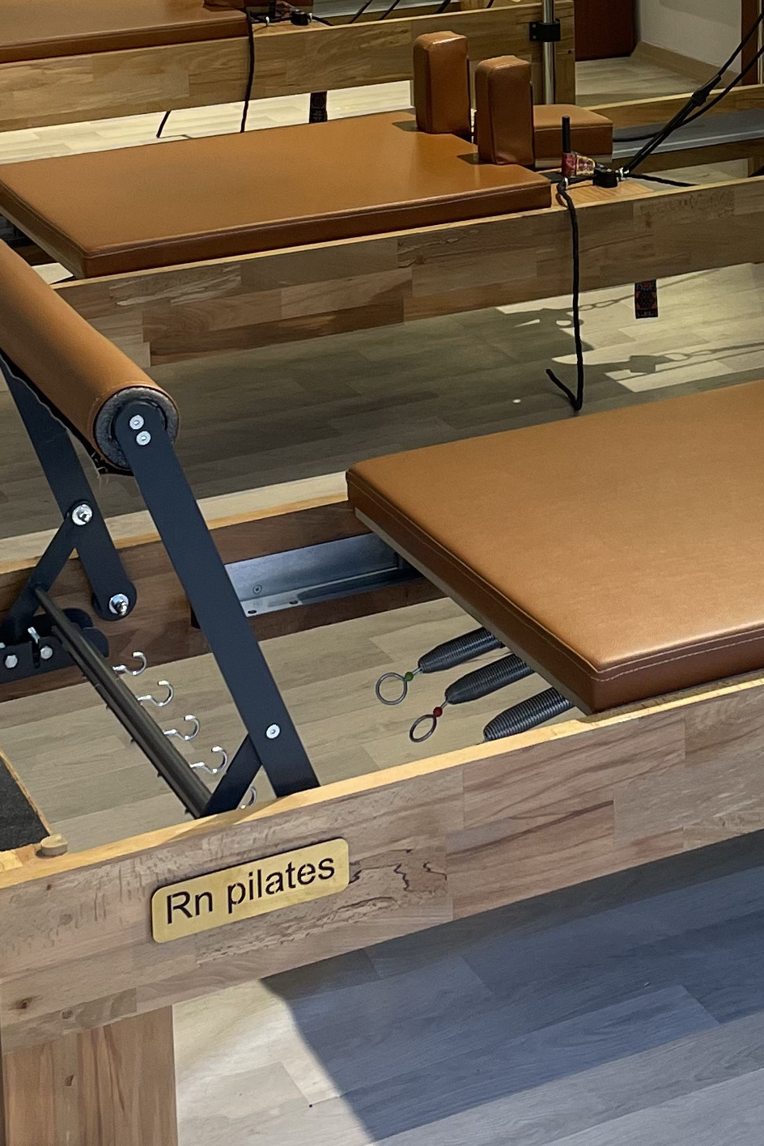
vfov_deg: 24.9
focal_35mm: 77
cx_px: 618
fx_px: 2451
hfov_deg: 17.6
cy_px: -26
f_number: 1.6
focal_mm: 4.2
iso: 80
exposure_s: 1/100
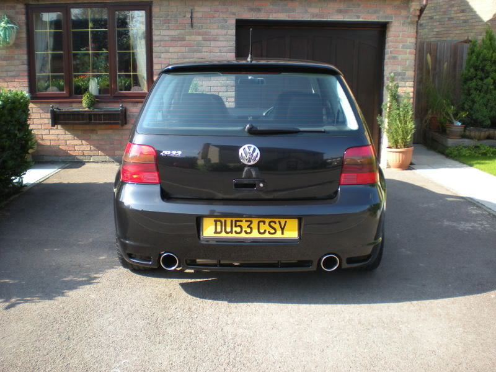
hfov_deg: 49.0
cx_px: 248
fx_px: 544
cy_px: 186
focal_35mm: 38
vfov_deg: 37.7
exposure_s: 1/175
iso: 64
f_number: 3.1
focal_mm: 6.3
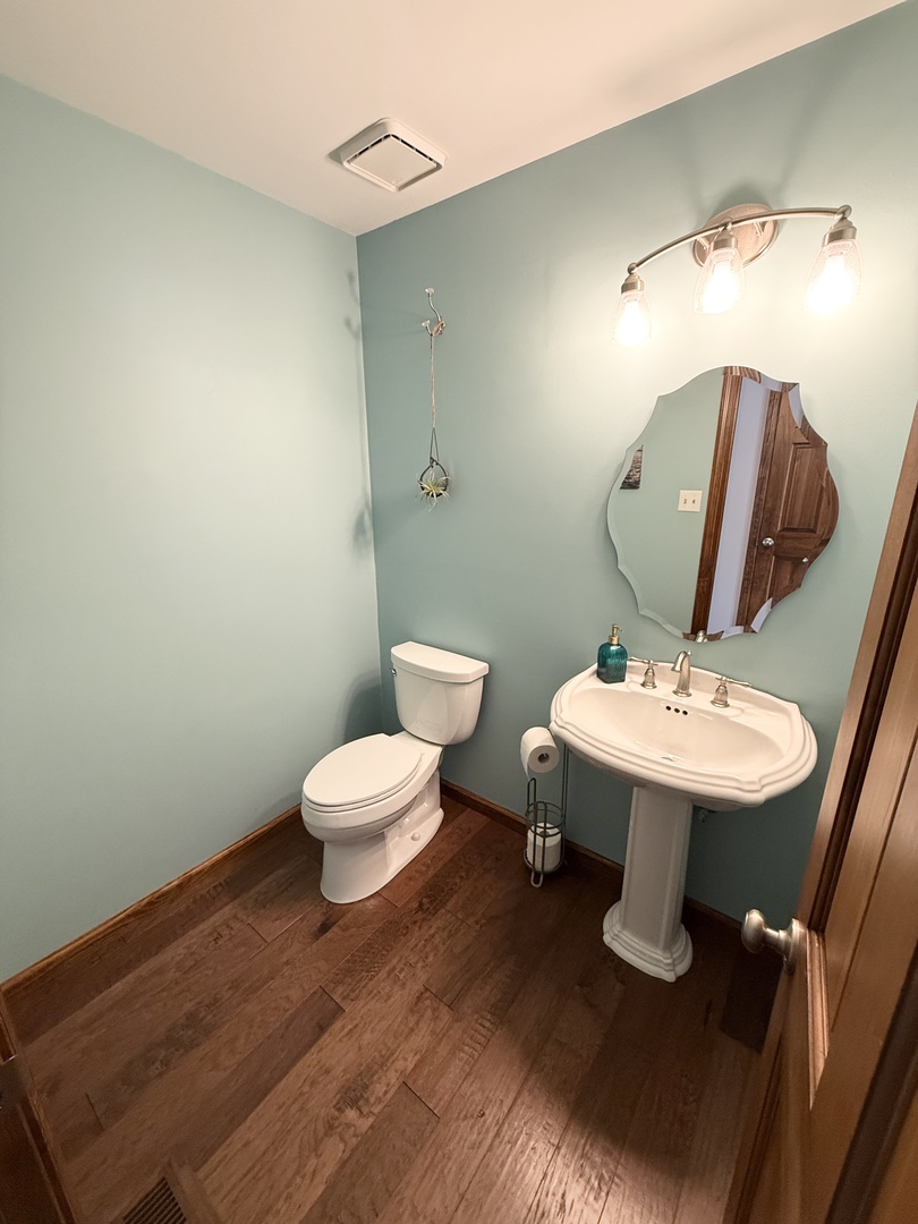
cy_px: 612
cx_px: 459
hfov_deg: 85.7
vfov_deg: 102.1
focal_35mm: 14
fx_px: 495
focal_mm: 2.22
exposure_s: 1/60
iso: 250
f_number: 2.2
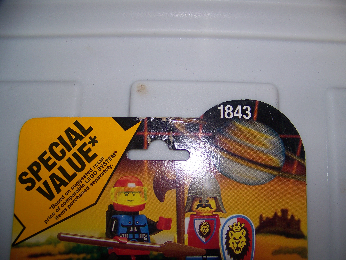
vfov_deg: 39.7
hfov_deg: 51.4
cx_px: 173
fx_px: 360
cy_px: 130
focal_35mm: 36
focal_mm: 5.85
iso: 64
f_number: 2.8
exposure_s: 1/30
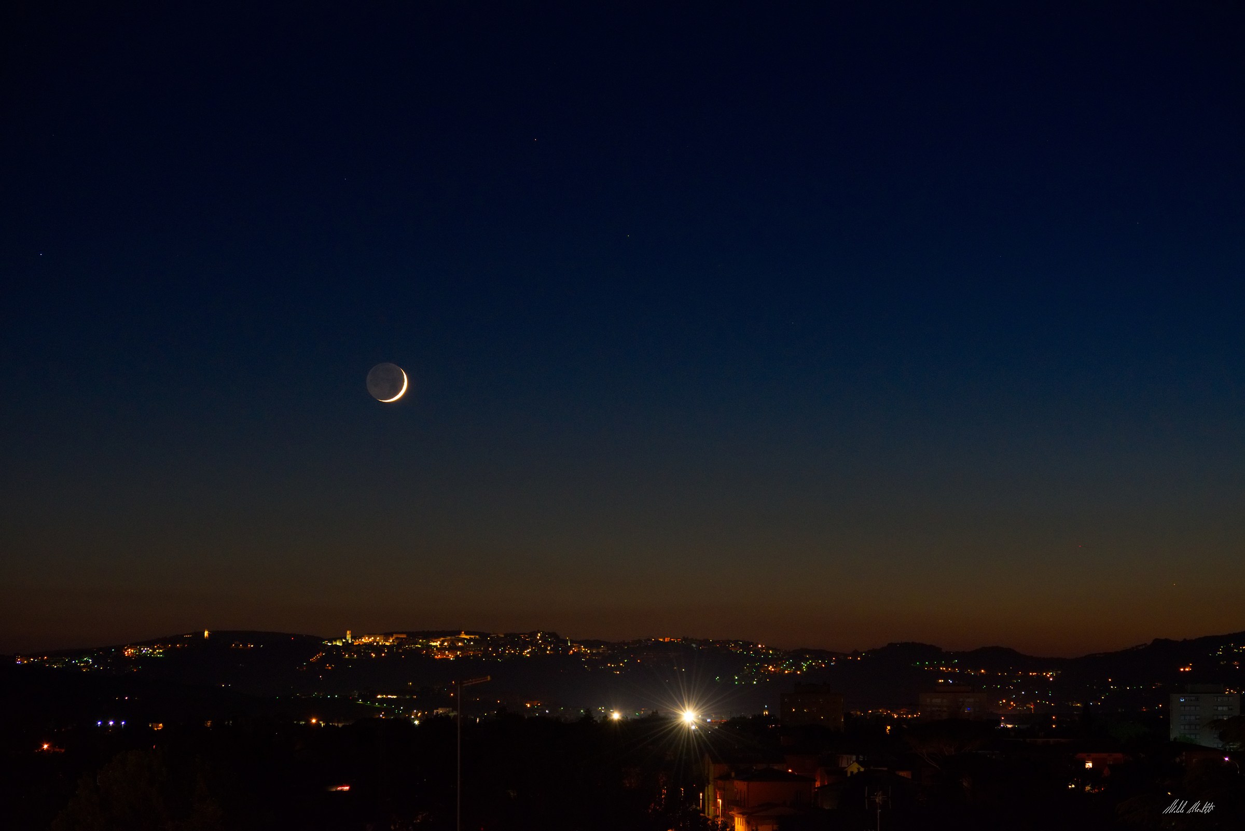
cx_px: 622
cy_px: 416
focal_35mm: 112
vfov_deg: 12.2
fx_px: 3892
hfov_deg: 18.2
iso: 1000
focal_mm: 75
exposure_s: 1/1.67
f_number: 5.6
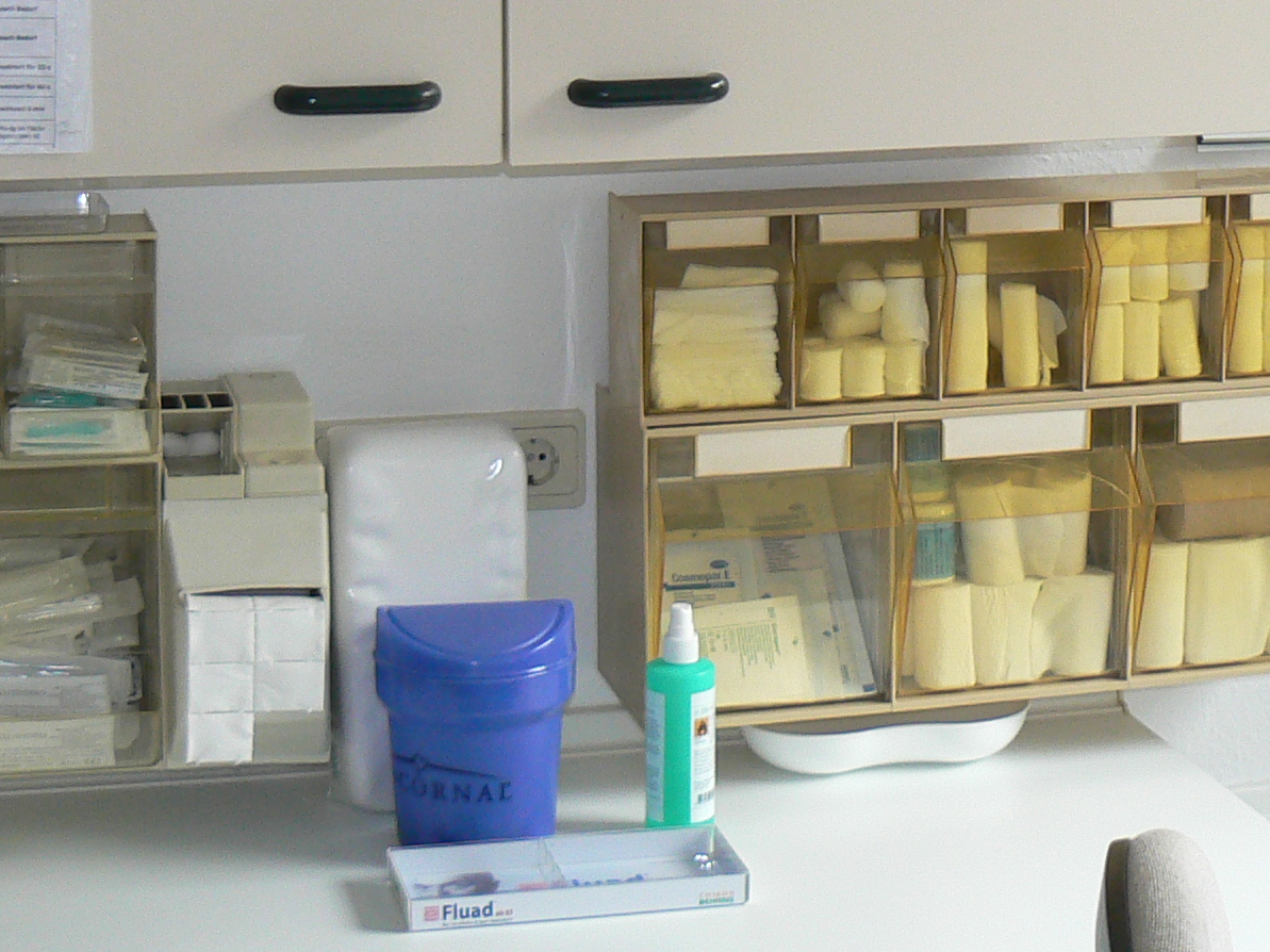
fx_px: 3118
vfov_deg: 16.8
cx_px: 714
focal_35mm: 85
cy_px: -77
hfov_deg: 23.0
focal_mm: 6
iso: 100
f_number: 2.8
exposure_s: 1/30
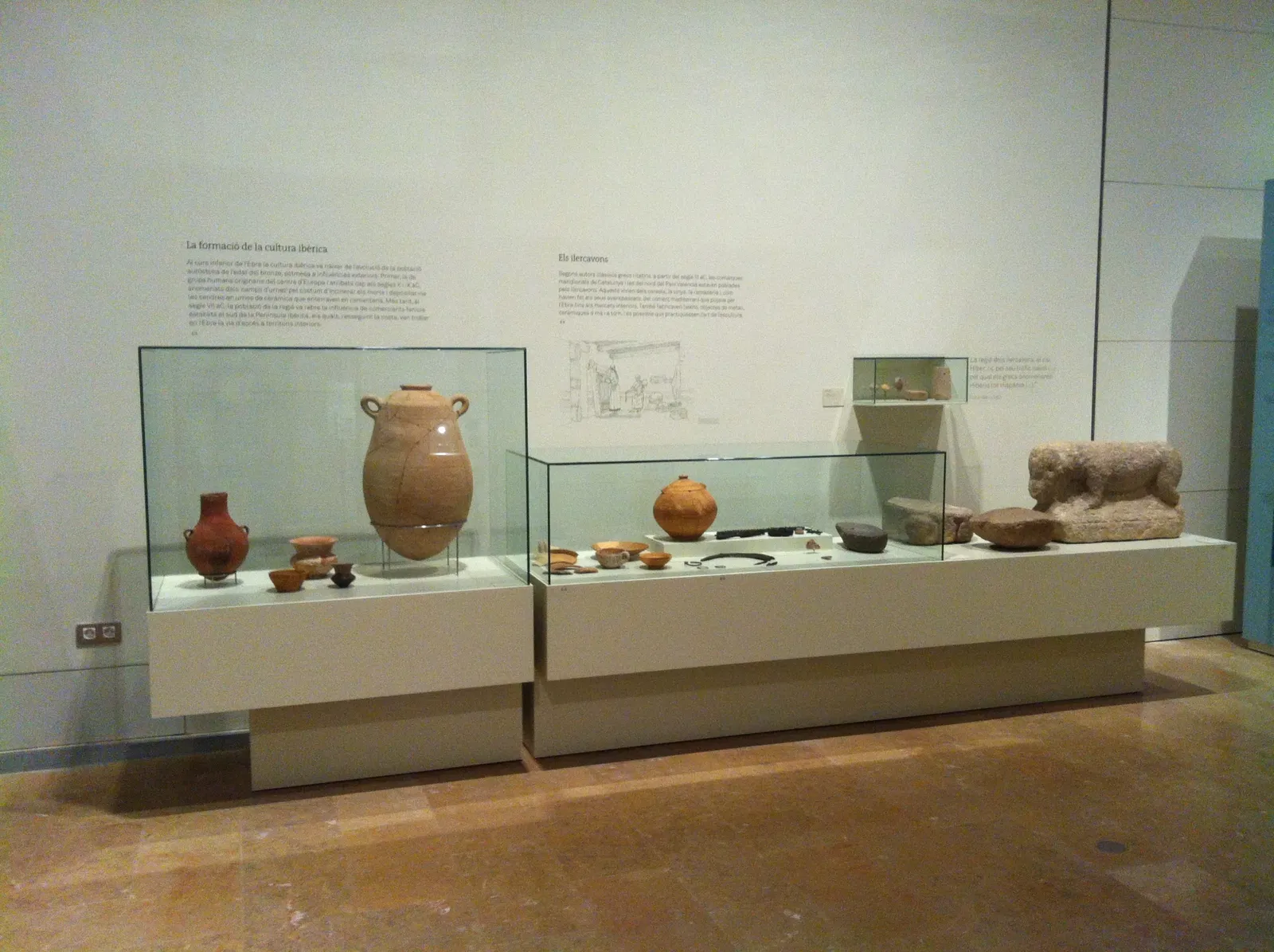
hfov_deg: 52.7
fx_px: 1286
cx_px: 637
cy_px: 476
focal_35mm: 35
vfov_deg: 40.6
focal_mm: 3.85
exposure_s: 1/17
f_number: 2.8
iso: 250
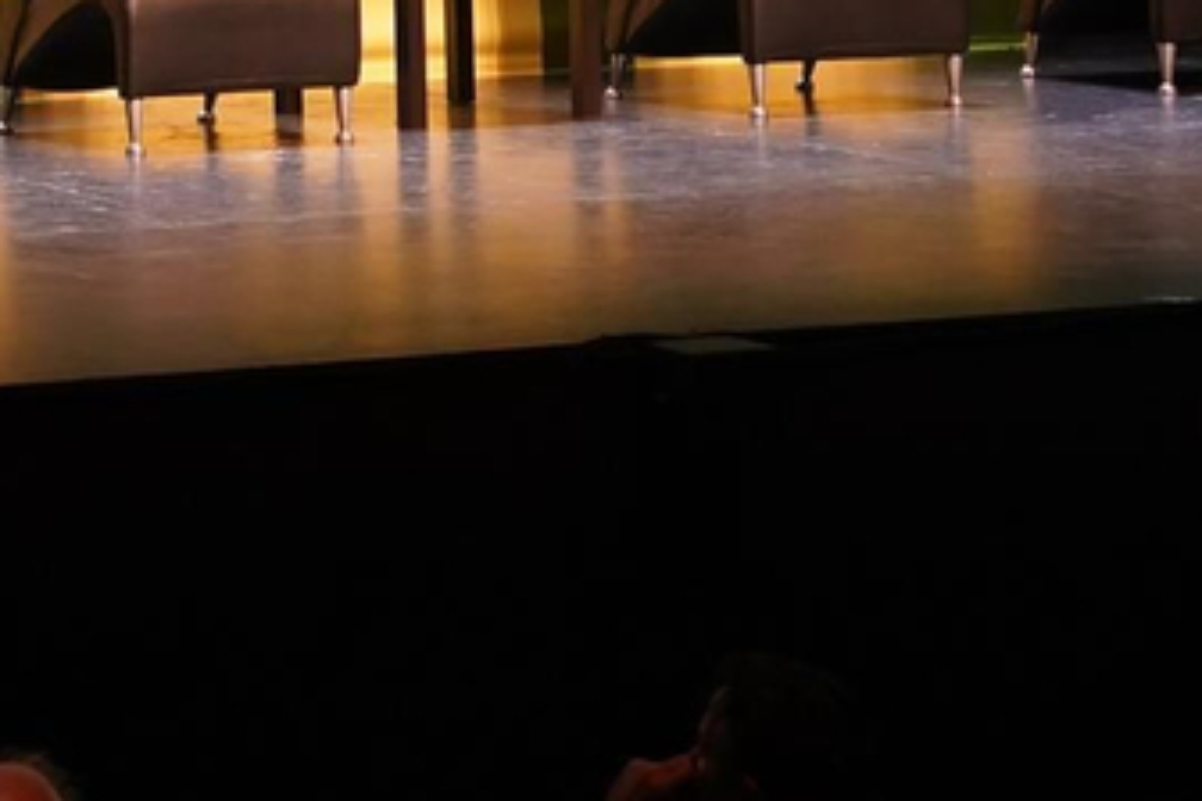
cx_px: -465
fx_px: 5876
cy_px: -647
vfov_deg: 7.6
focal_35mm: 176
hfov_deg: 11.3
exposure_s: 1/160
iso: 1600
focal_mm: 37
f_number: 4
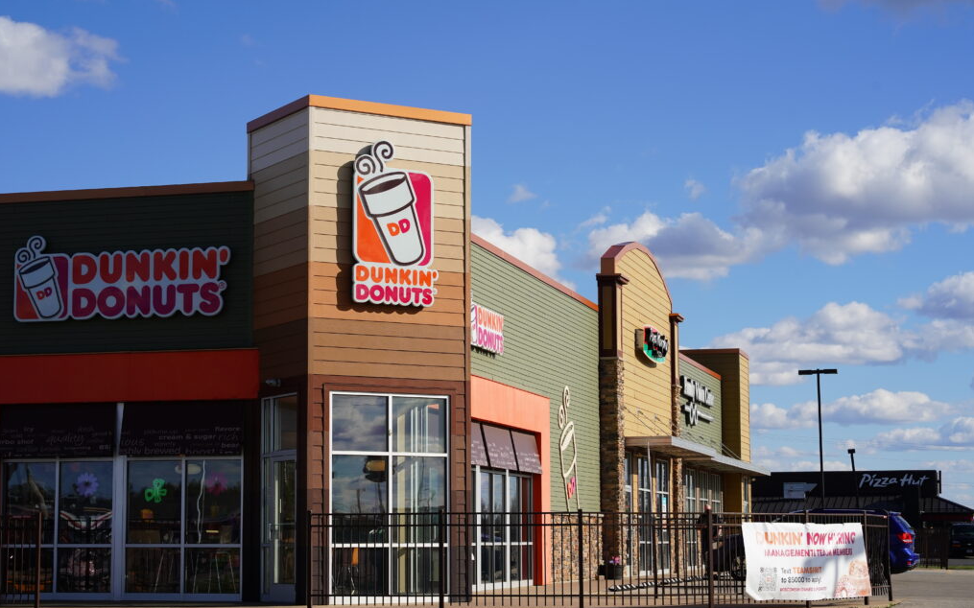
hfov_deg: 28.6
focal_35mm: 72
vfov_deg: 18.1
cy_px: 319
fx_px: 1911
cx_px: 488
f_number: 9
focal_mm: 70
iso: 250
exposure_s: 1/640
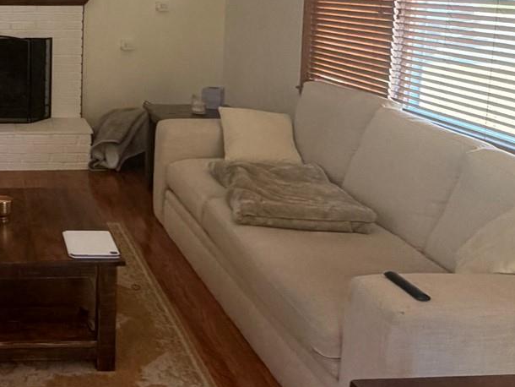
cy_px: 72
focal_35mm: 47
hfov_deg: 36.4
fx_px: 700
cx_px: 0
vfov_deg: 30.1
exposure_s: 1/60
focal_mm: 2.22
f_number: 2.2
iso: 250
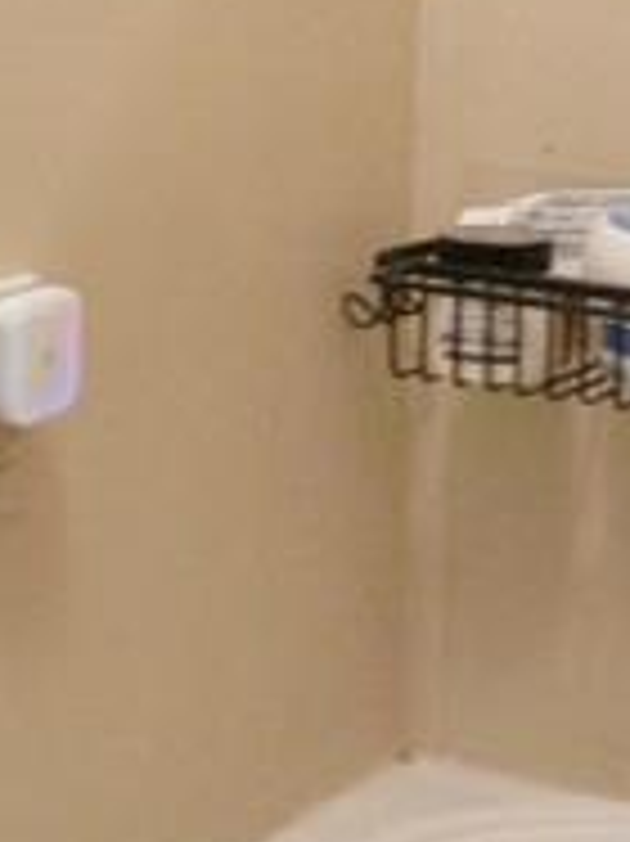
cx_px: 320
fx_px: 2988
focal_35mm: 123
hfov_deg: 12.0
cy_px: 9
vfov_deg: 15.7
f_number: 3.5
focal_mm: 5.4
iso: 387
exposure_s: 1/30
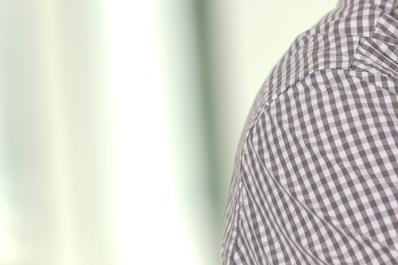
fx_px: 4610
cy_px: -66
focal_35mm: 417
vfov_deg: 3.3
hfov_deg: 4.9
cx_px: 454
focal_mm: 135
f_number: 2.8
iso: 80
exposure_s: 1/250
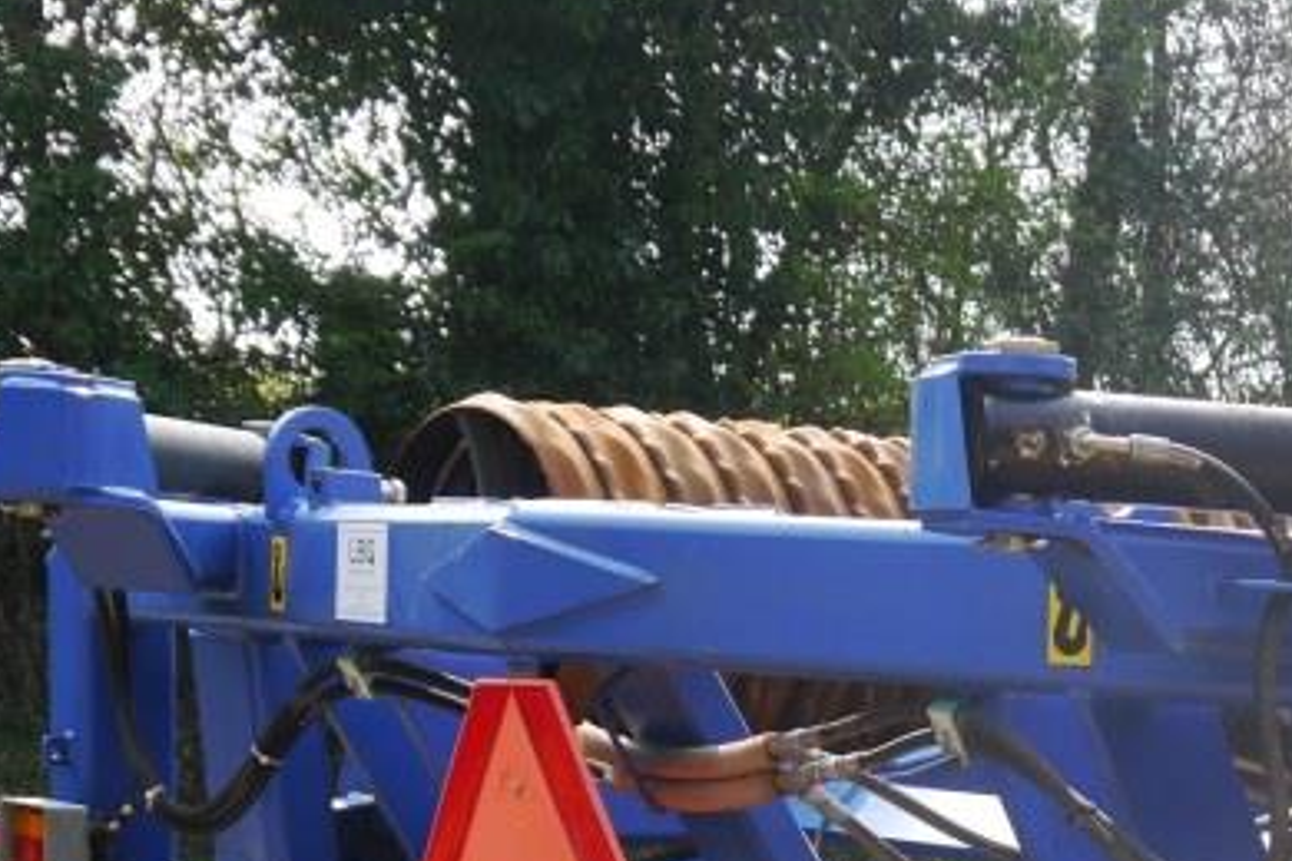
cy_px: 1123
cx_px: 1408
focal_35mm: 82
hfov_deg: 23.3
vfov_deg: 15.8
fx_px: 2943
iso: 160
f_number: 5.6
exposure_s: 1/250
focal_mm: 15
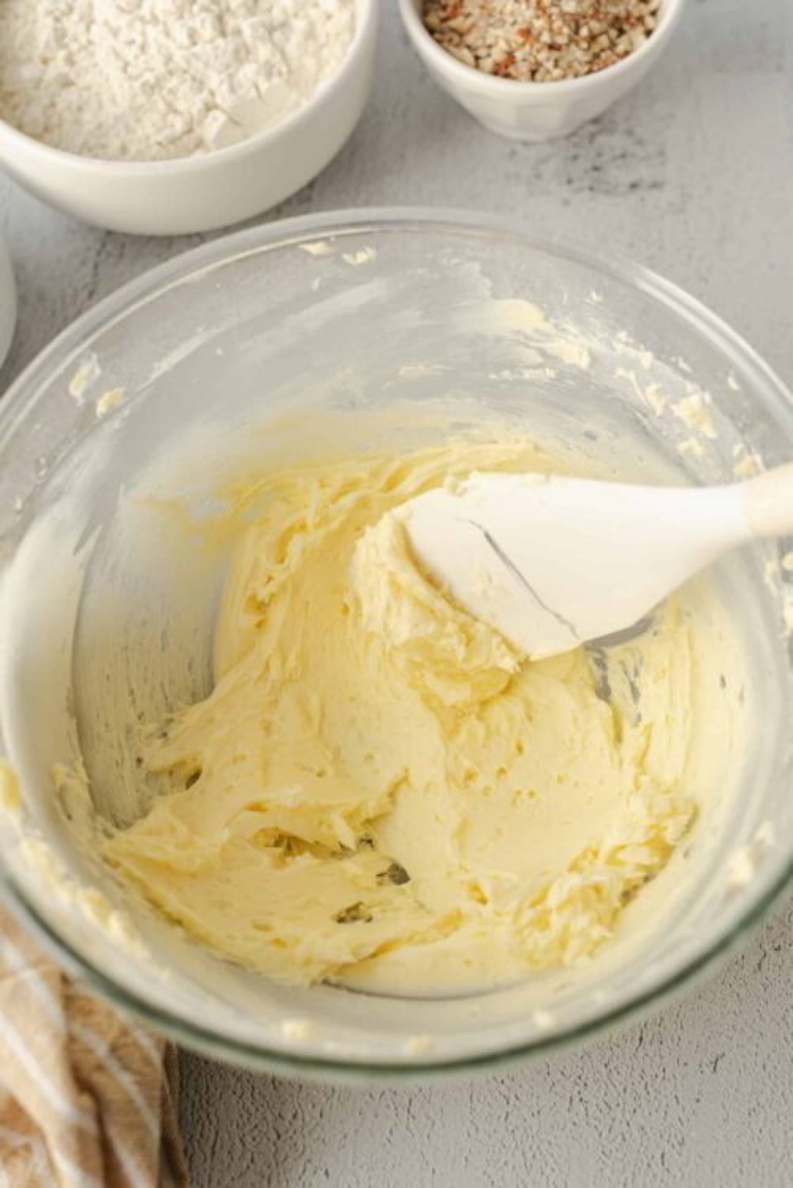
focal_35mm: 50
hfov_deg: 27.0
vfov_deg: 39.6
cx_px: 396
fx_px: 1650
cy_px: 594
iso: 100
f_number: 4.5
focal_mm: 50
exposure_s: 1/160
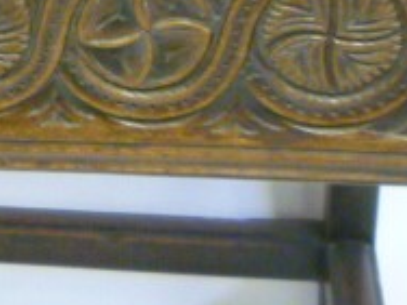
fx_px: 1599
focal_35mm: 136
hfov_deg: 13.9
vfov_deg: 10.8
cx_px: -143
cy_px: 30
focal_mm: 5.2
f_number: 3.3
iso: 400
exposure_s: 1/8
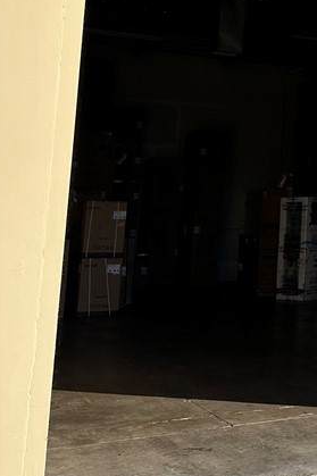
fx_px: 806
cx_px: 426
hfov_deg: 20.1
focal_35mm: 61
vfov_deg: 31.6
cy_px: 66
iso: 80
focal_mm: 6.86
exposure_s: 1/4762
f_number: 1.78
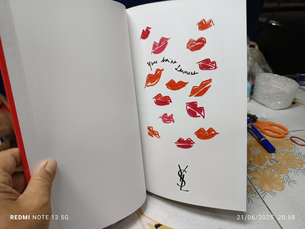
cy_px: 114
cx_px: 152
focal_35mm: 24
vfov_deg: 56.8
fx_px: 211
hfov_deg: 71.6
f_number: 1.7
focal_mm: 5.31
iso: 985
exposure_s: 1/33.3
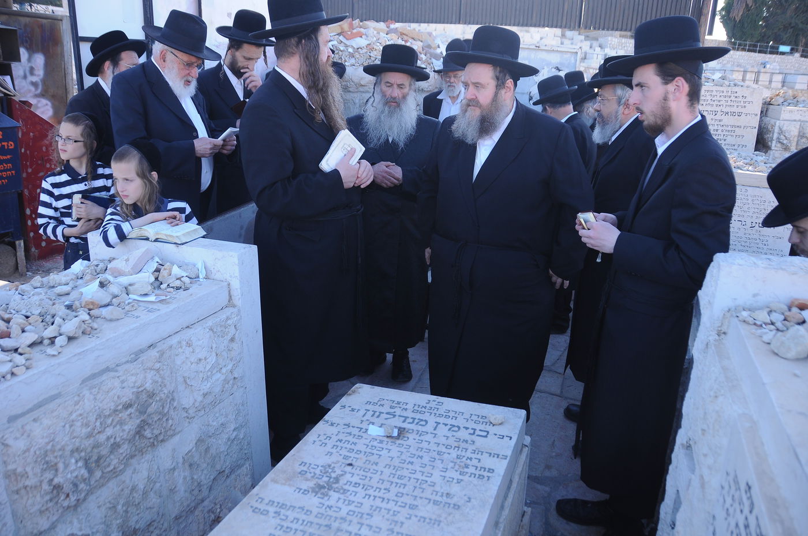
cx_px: 404
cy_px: 268
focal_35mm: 27
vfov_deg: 47.8
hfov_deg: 67.5
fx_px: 605
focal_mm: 18
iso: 320
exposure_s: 1/320
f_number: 4
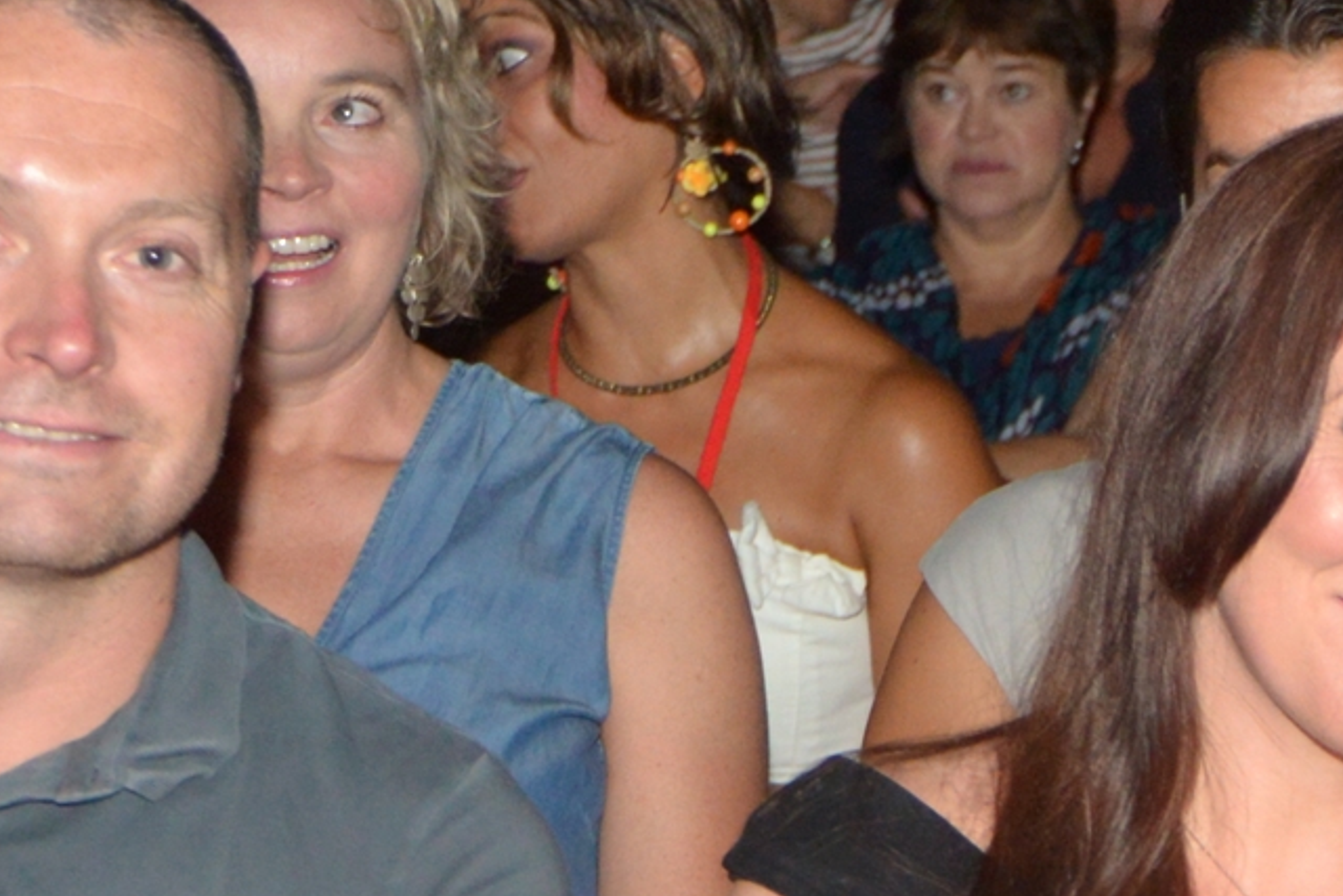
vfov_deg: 6.5
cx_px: 1943
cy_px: 1176
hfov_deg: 9.5
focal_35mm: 210
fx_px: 7835
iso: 2000
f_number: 6.3
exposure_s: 1/125
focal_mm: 48
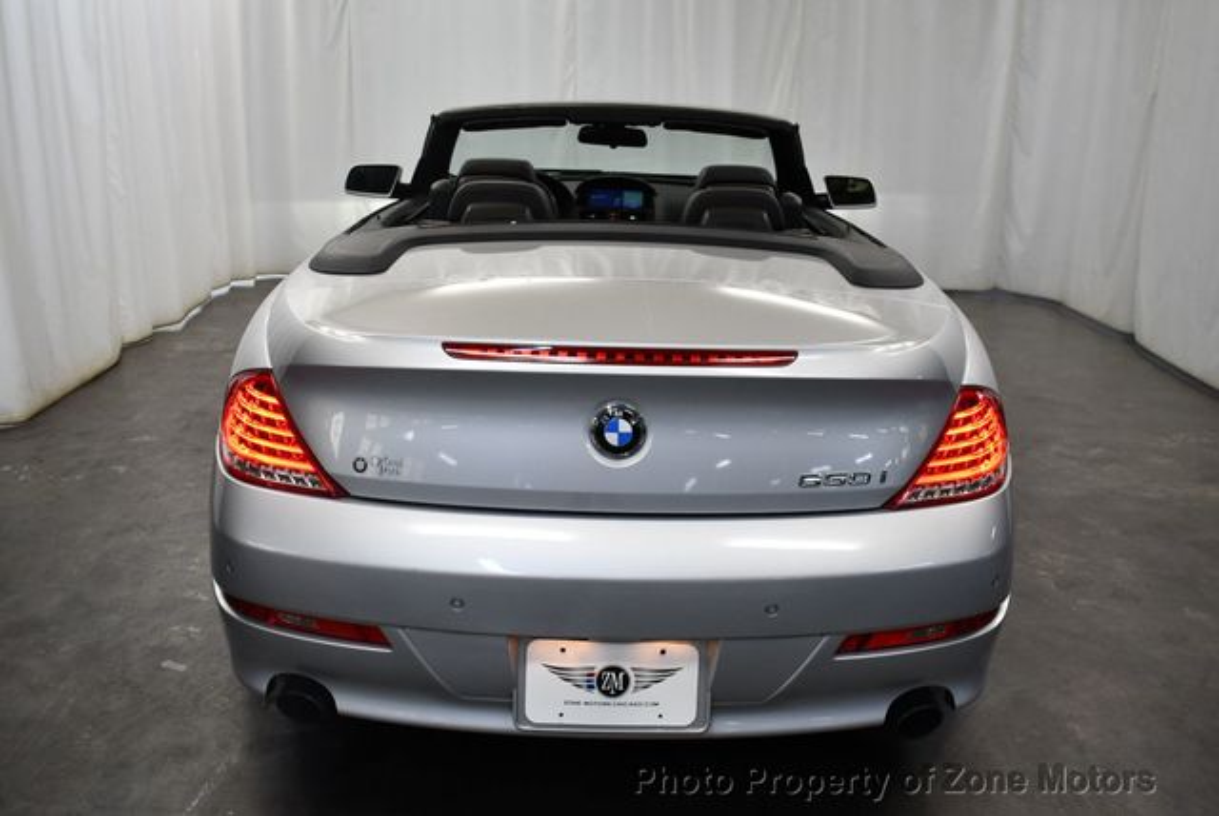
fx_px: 1220
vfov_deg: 36.9
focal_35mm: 36
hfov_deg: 53.1
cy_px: 408
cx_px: 610
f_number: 3.5
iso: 720
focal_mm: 18
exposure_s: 1/250
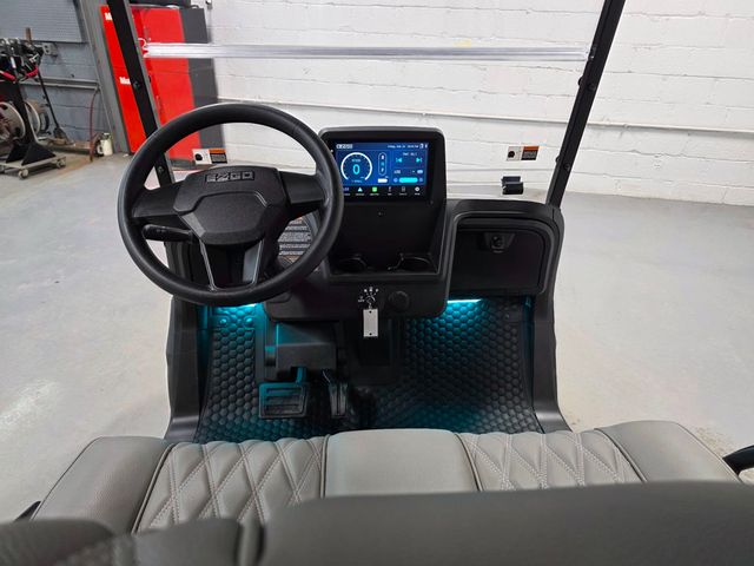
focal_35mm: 23
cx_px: 377
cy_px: 283
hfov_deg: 73.9
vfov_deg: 58.9
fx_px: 501
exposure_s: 1/120
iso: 160
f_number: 1.7
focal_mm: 6.3
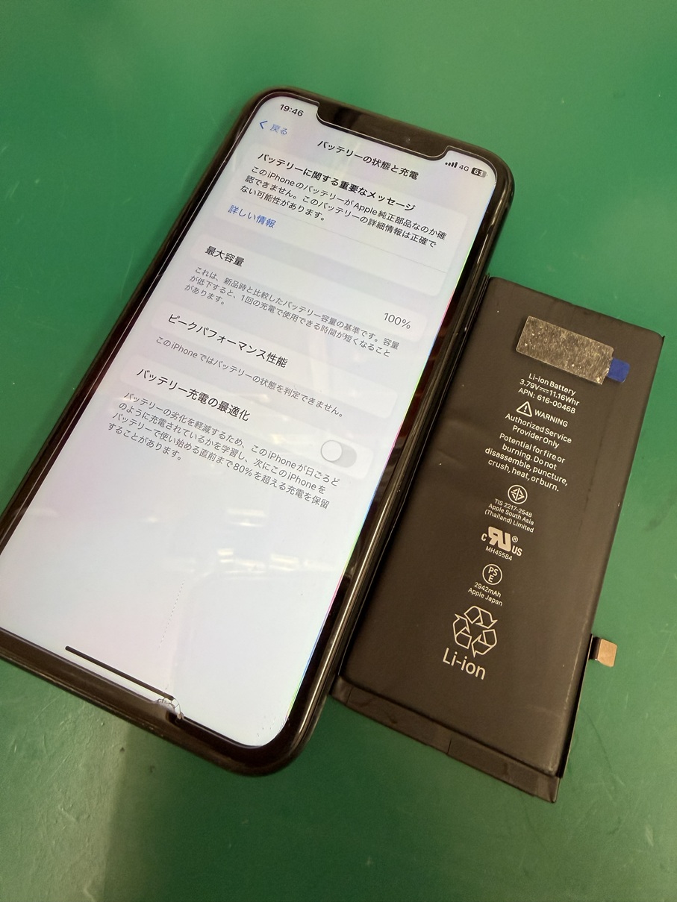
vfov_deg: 71.6
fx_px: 626
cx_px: 338
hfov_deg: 56.8
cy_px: 451
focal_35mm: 24
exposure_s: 1/75
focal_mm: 2.22
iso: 160
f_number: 2.2
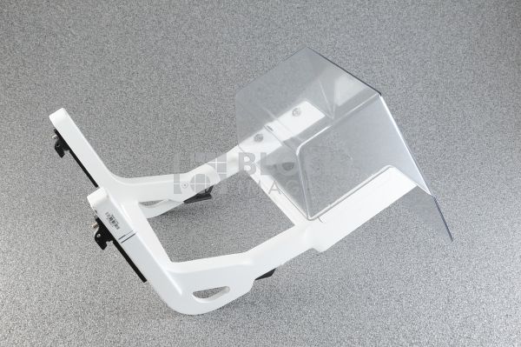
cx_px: 260
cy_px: 174
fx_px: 723
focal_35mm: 50
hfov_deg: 39.6
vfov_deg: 26.9
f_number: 11
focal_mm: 50
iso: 1600
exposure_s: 1/125
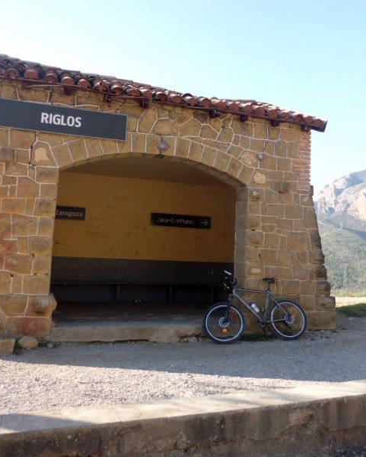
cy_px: 229
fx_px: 460
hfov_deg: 43.1
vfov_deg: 52.8
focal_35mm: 34
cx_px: 226
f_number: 3.2
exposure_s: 1/200
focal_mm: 4.6
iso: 100
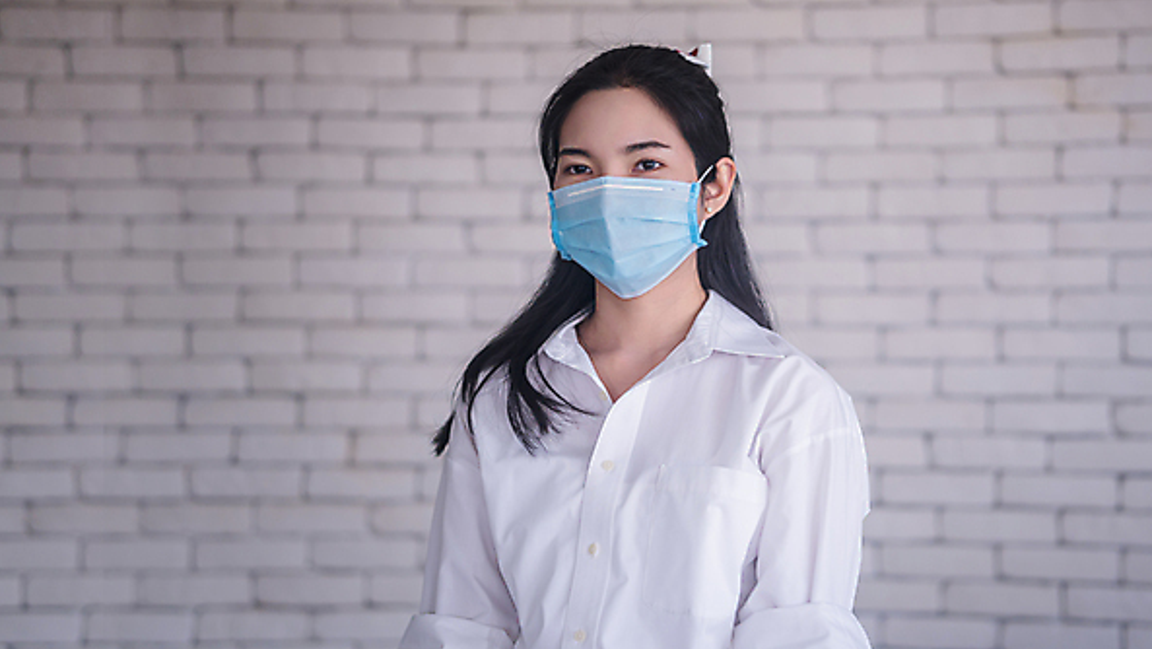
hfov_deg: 23.9
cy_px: 336
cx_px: 575
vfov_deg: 13.6
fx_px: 2719
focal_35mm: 89
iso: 200
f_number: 1.4
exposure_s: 1/160
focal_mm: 56
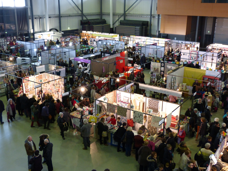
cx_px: 114
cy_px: 86
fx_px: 250
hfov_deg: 49.0
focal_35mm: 38
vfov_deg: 37.7
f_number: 3.1
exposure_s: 1/50
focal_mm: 6.8
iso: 400
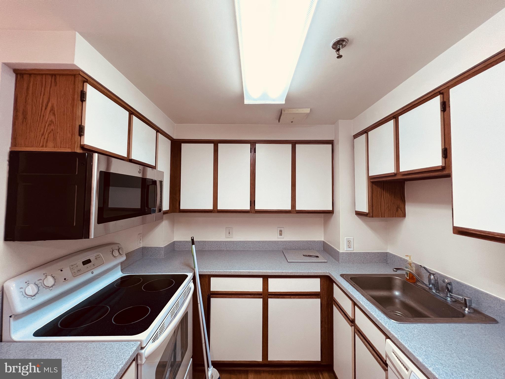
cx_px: 252
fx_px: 190
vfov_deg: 89.9
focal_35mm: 13
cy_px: 190
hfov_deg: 106.2
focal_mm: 1.57
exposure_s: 1/120
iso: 200
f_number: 1.8
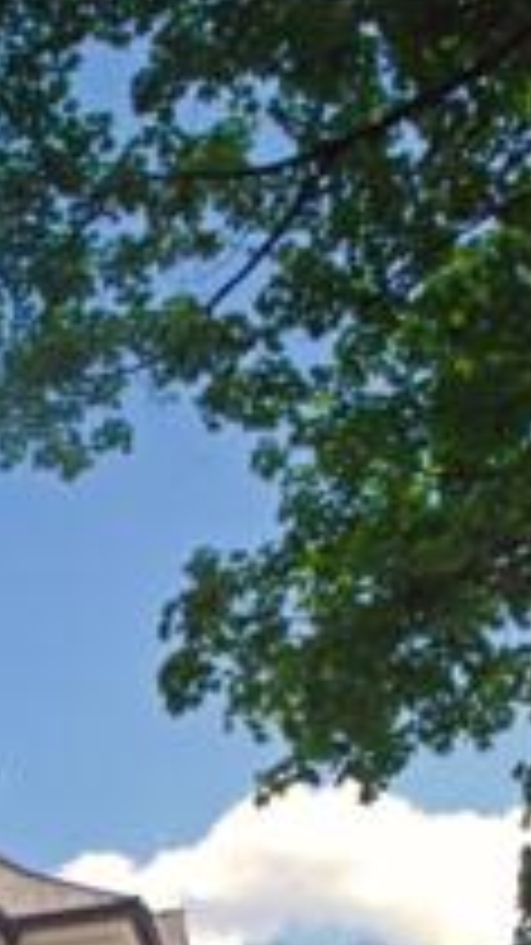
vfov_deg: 25.5
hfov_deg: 14.9
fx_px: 1979
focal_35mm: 79
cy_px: 950
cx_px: -65
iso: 400
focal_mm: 24
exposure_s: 1/125
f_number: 13
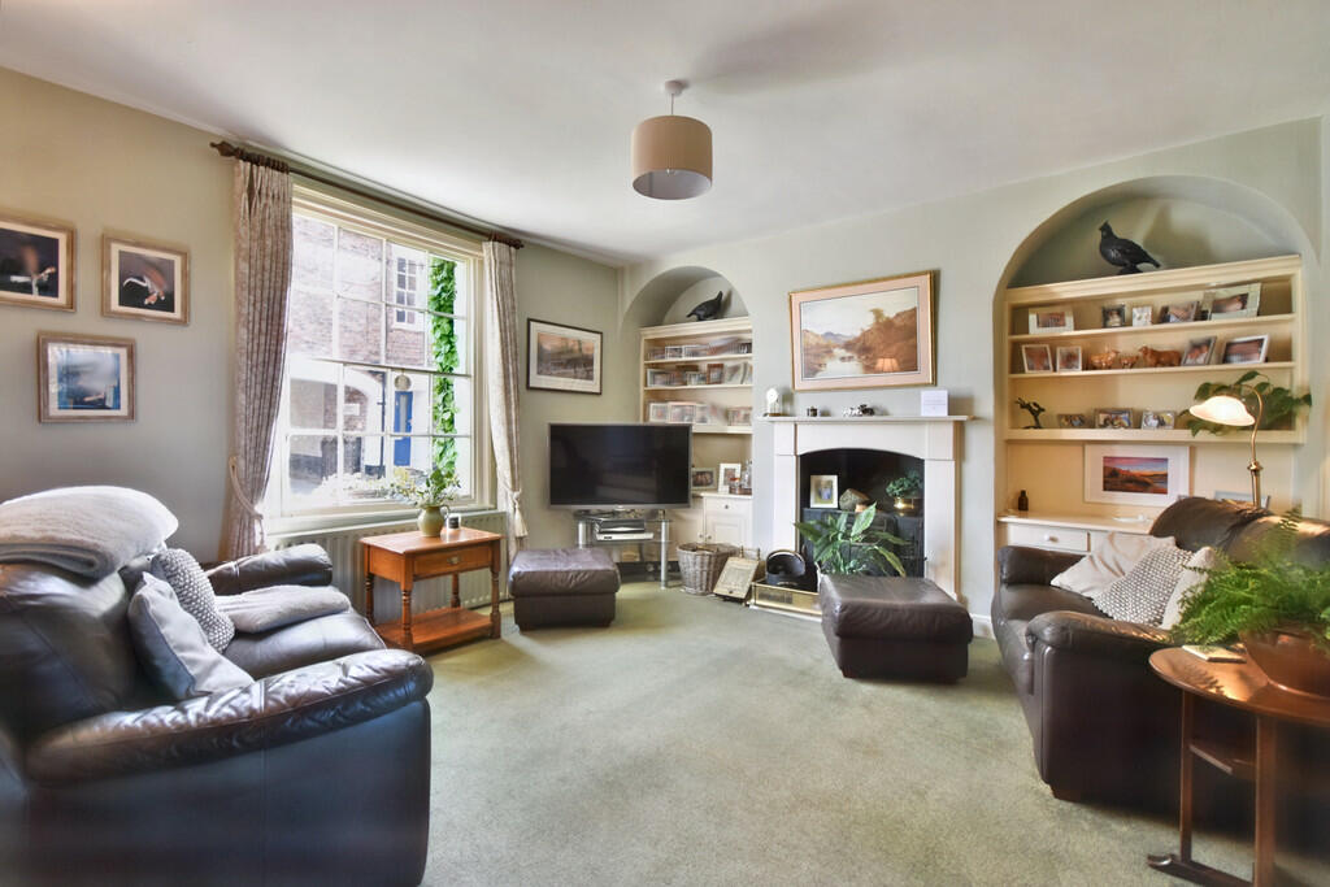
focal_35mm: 15
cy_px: 444
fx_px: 554
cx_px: 665
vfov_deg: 77.3
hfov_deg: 100.4
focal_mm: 10
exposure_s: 1/15
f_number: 4.5
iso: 100
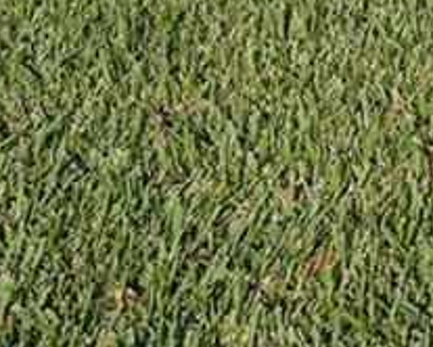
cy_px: -744
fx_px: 1488
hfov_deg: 11.5
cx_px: 1220
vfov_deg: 9.7
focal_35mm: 116
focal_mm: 16
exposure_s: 1/1000
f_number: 8
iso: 320
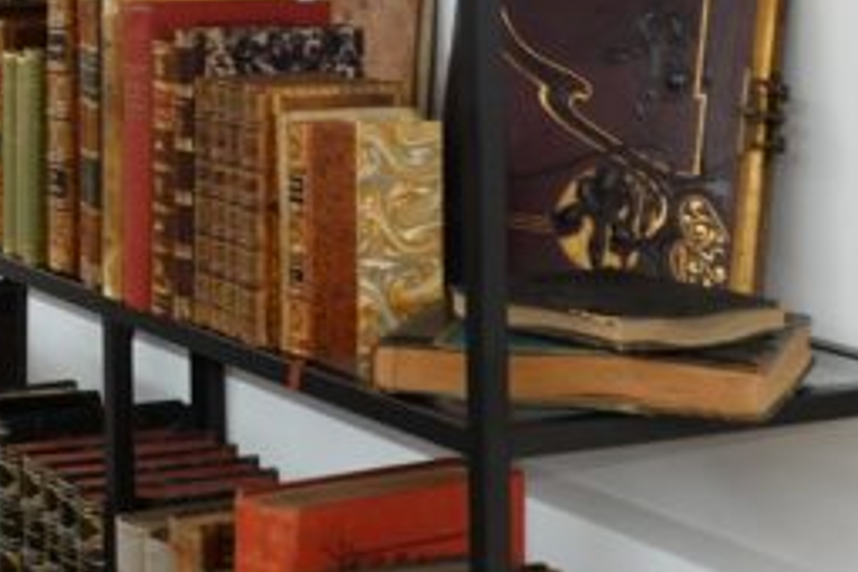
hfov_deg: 20.1
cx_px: -131
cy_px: -148
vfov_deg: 13.8
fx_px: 2288
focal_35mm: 96
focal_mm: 12.63
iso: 500
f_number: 2.8
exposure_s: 1/40
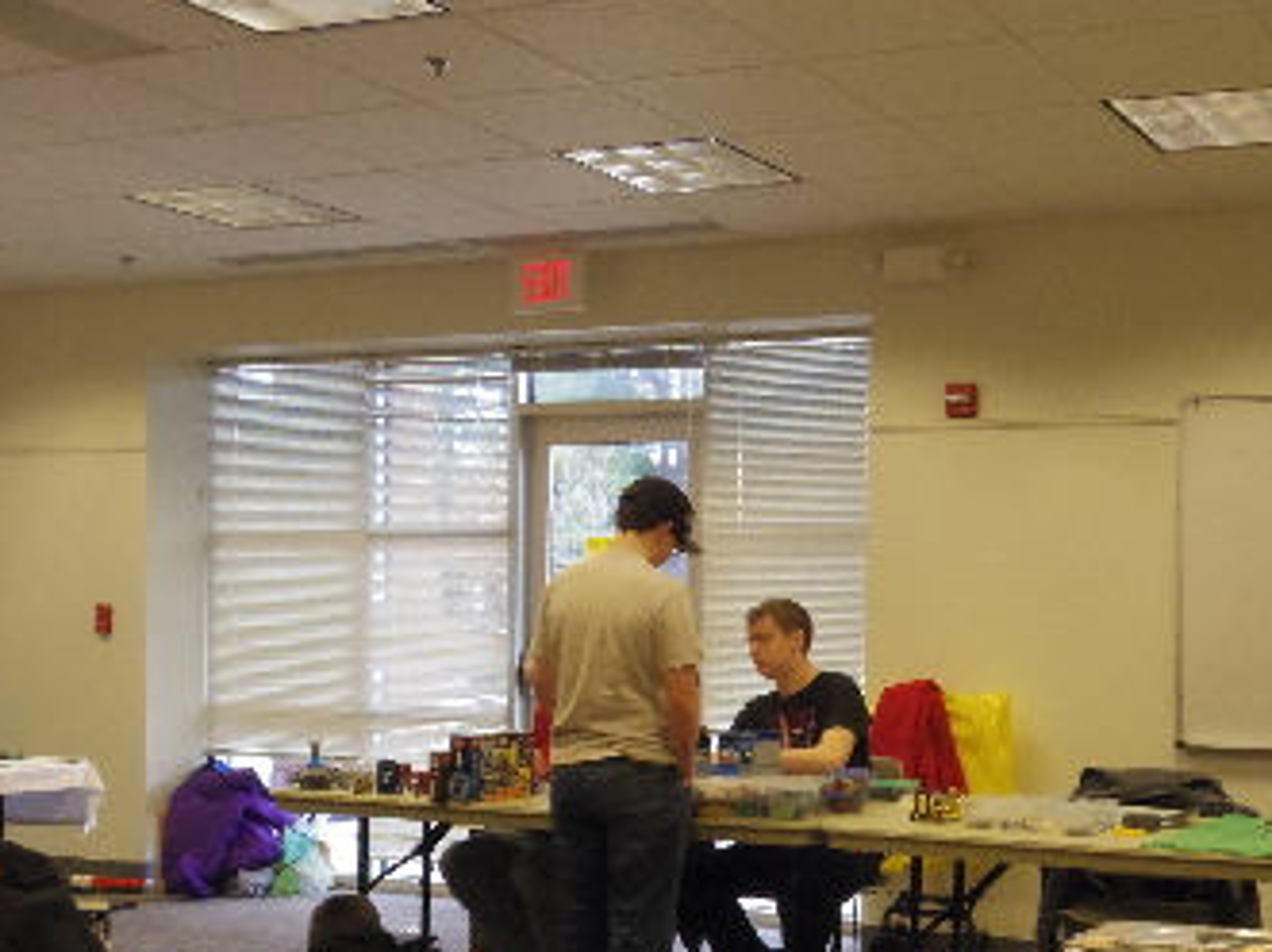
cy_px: 668
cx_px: 991
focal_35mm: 49
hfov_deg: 37.7
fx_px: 1800
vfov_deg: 29.4
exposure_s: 1/125
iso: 1000
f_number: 4.5
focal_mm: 5
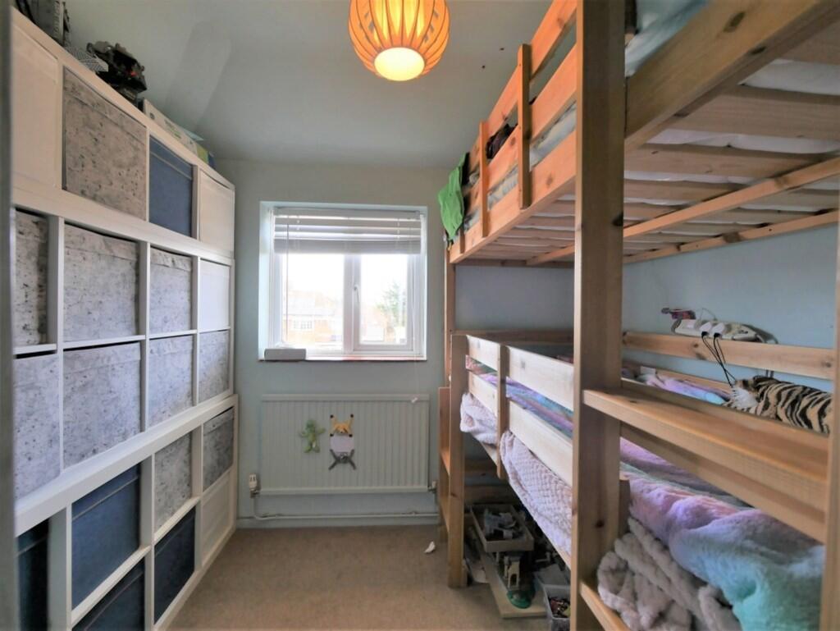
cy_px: 316
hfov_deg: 102.0
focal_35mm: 14
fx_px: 340
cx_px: 420
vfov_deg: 85.7
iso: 250
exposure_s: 1/60
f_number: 4
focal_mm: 7
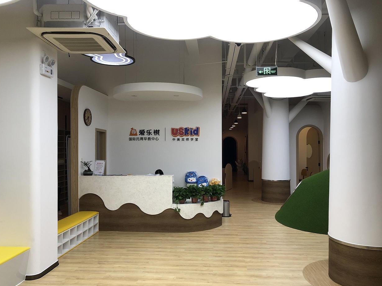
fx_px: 320
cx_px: 194
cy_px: 147
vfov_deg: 48.2
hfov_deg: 61.7
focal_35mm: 29
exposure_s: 1/100
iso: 40
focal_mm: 3.99
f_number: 1.8
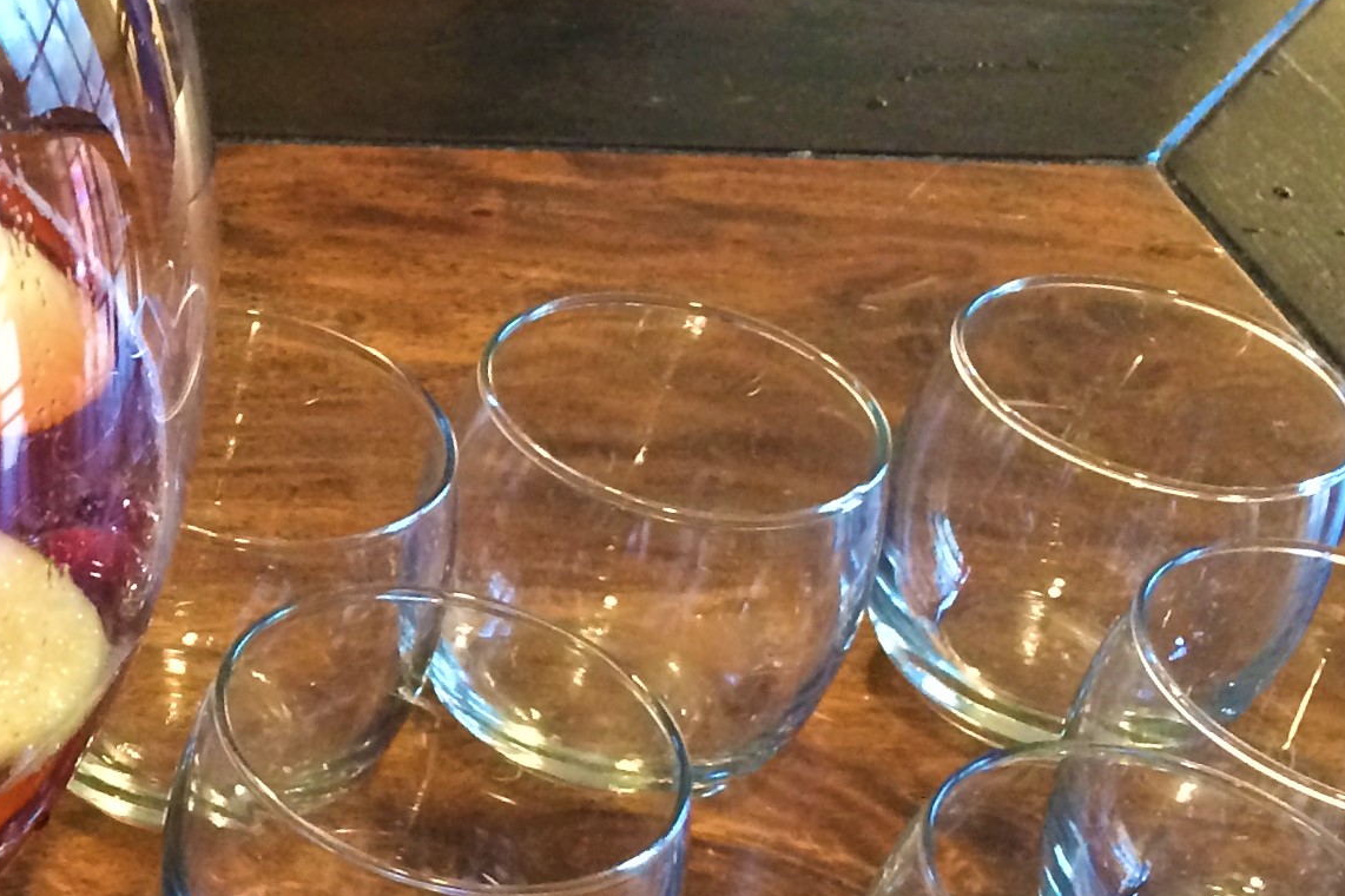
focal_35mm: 75
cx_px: -94
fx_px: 2801
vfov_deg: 18.2
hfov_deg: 25.3
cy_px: 483
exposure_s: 1/24
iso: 320
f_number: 2.2
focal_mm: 4.12
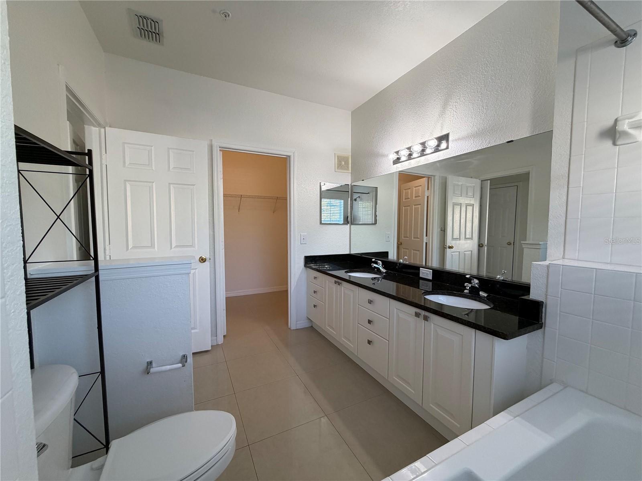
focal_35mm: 14
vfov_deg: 85.7
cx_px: 321
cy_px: 240
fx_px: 260
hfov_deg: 102.1
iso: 200
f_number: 2.2
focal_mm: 2.22
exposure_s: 1/120
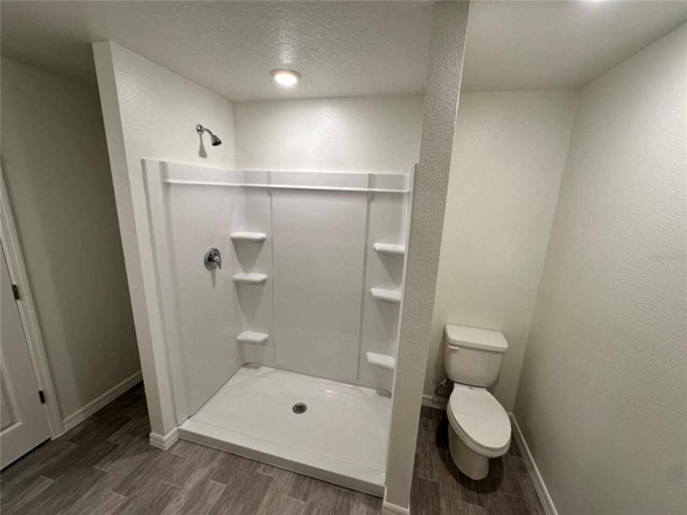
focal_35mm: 14
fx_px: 278
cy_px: 258
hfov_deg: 102.1
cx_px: 344
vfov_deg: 85.7
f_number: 2.2
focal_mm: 2.22
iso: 125
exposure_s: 1/120
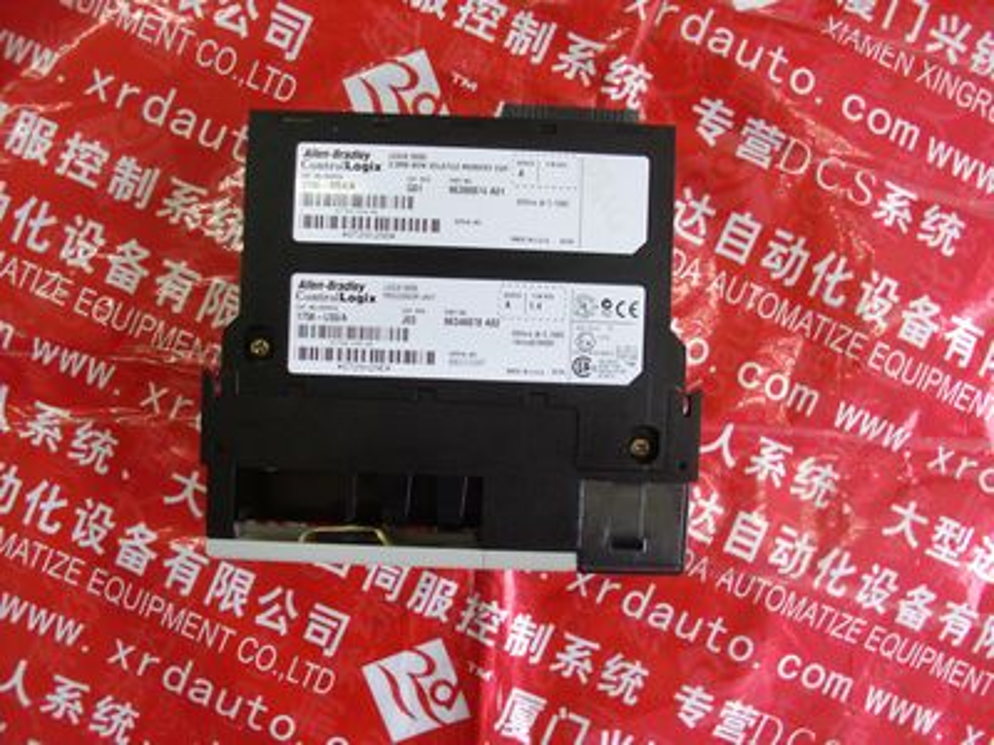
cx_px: 497
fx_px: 1034
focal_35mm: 36
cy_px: 372
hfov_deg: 51.4
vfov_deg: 39.7
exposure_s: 1/60
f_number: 2.8
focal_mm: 6.3
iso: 160
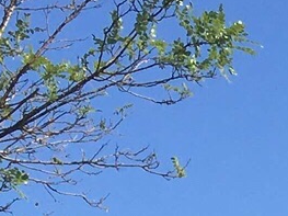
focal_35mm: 226
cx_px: 839
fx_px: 1879
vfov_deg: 5.9
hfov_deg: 7.7
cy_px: 757
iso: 25
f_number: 2.2
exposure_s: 1/1637
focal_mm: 4.15
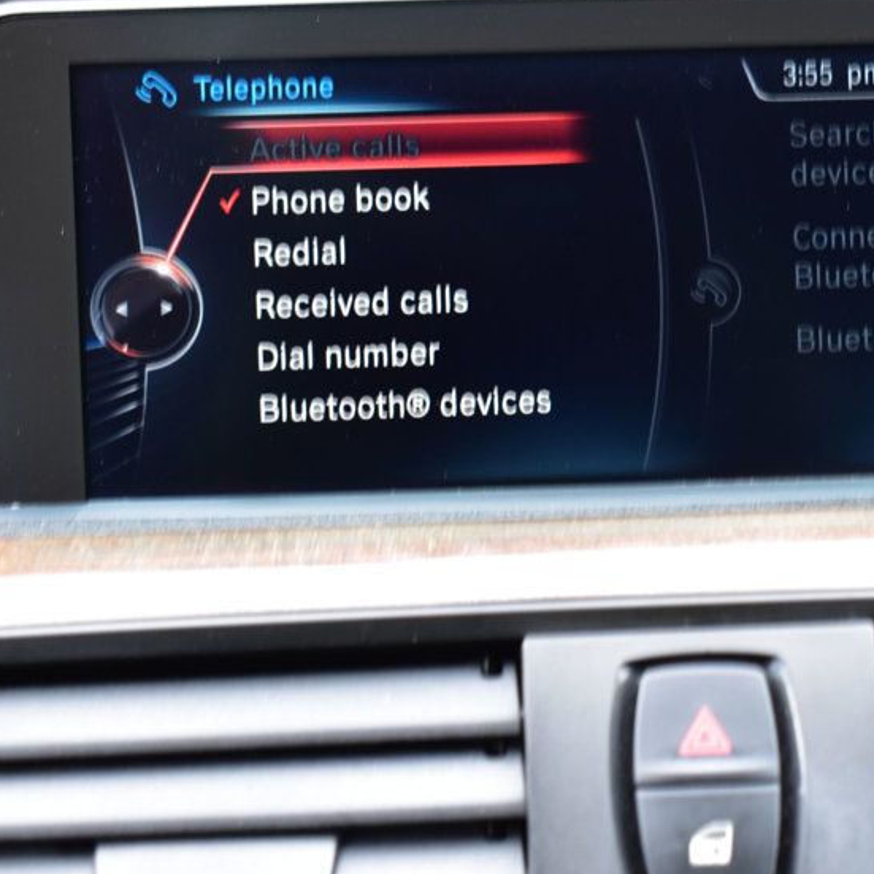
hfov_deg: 19.1
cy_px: 404
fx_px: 2571
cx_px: 726
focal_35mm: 90
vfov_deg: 19.3
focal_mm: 38
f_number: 6.3
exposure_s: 1/15
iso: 800
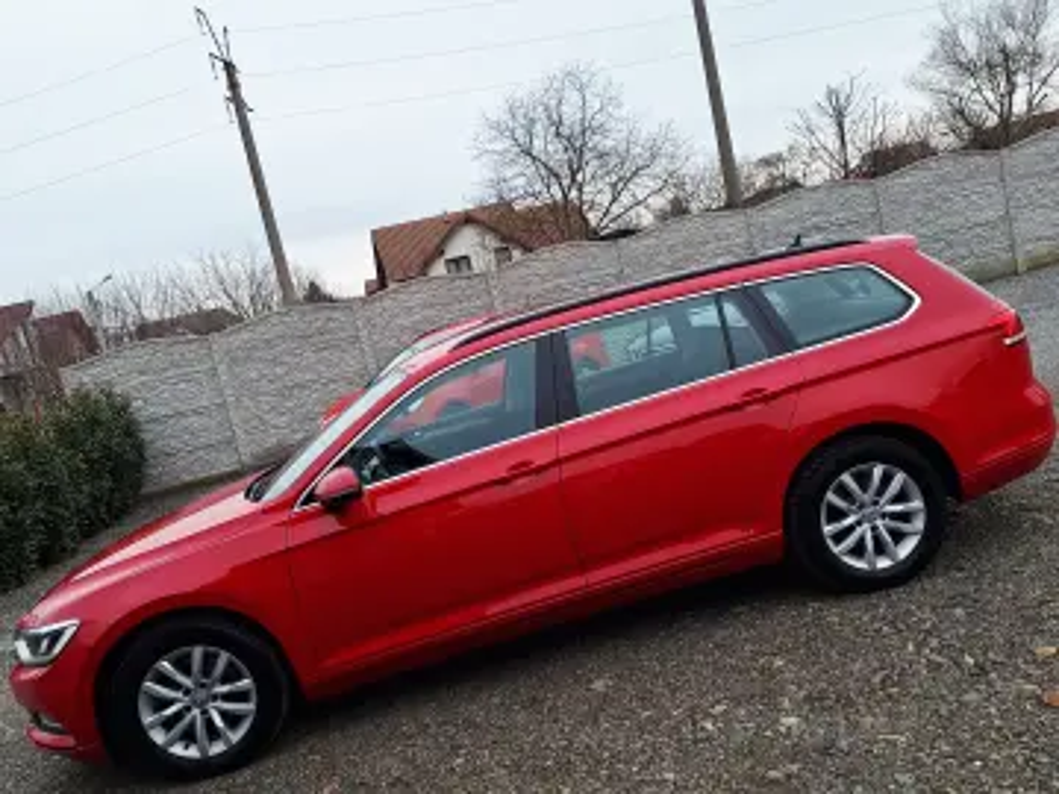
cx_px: 530
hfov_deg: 73.9
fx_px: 704
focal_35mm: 23
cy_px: 397
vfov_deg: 58.9
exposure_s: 1/858
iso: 40
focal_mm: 5.54
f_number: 1.8
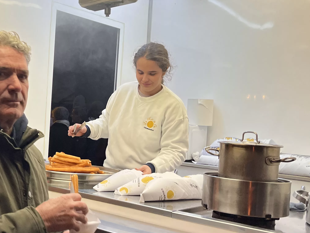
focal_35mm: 52
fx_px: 466
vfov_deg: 28.0
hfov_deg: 35.5
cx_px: 58
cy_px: 120
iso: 80
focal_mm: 5.1
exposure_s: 1/100
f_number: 1.6
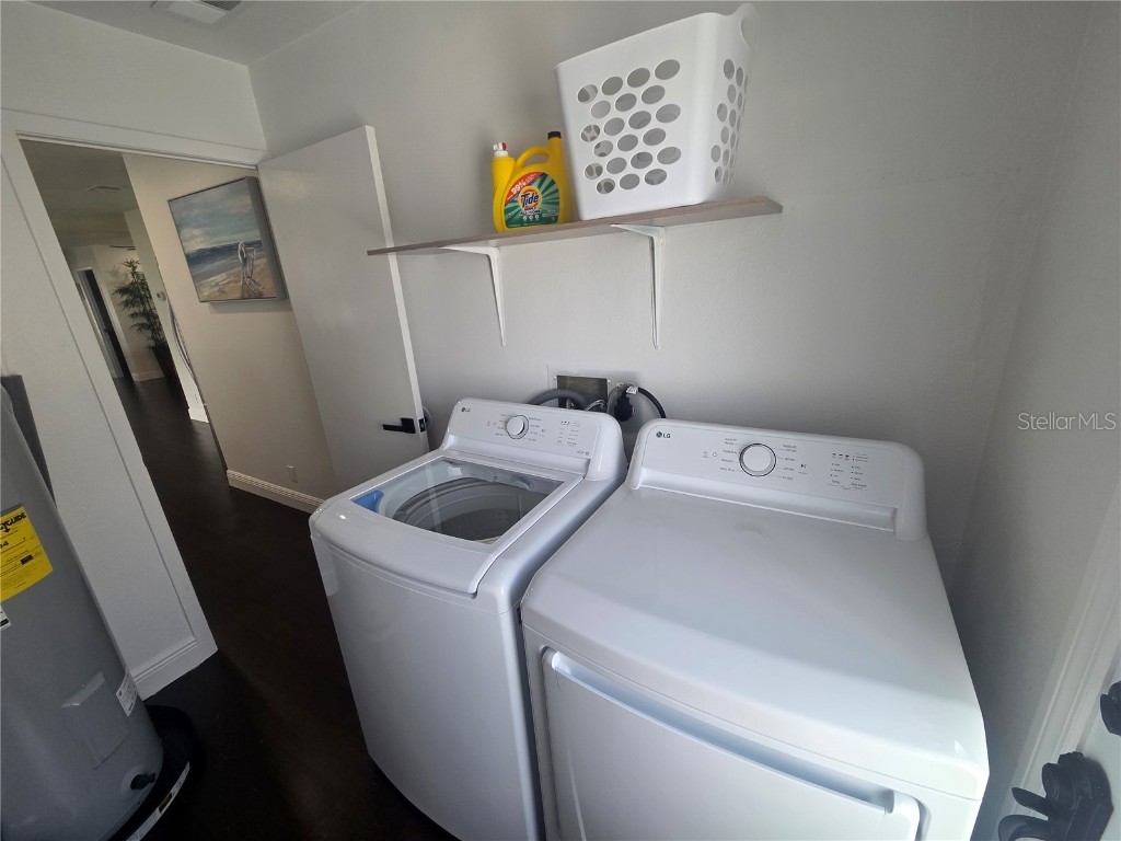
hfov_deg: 106.2
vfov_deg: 89.9
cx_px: 560
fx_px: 421
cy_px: 420
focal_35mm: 13
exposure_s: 1/120
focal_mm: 2.2
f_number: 2.2
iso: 100
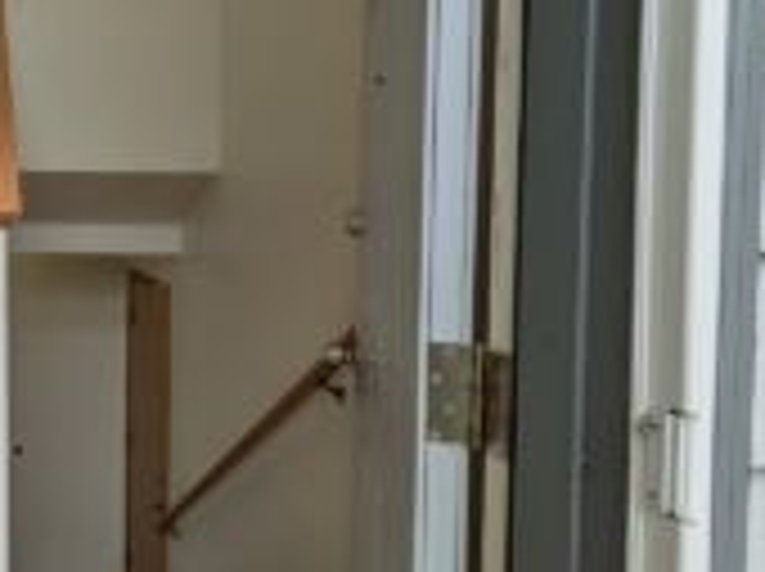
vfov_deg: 42.5
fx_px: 728
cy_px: 207
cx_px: -9
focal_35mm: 33
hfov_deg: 46.0
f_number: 2.2
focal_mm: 1.85
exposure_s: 1/191
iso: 51
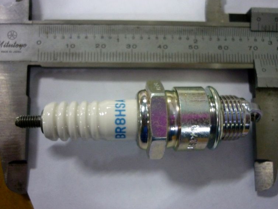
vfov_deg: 40.7
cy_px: 100
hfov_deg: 52.6
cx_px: 142
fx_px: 281
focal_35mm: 35
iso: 400
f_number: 2.8
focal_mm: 5.5
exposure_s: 1/13
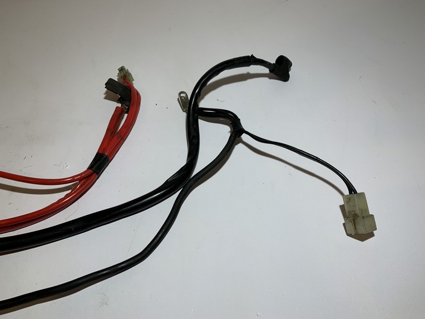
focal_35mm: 26
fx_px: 319
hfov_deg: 67.3
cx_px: 212
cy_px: 160
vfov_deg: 53.1
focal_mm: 4.25
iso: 32
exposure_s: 1/122
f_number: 1.8
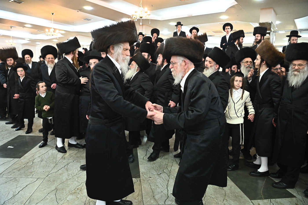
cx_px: 154
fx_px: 222
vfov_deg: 49.5
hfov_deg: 69.4
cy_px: 102
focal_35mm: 26
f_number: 4.5
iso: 5000
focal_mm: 26
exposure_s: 1/200
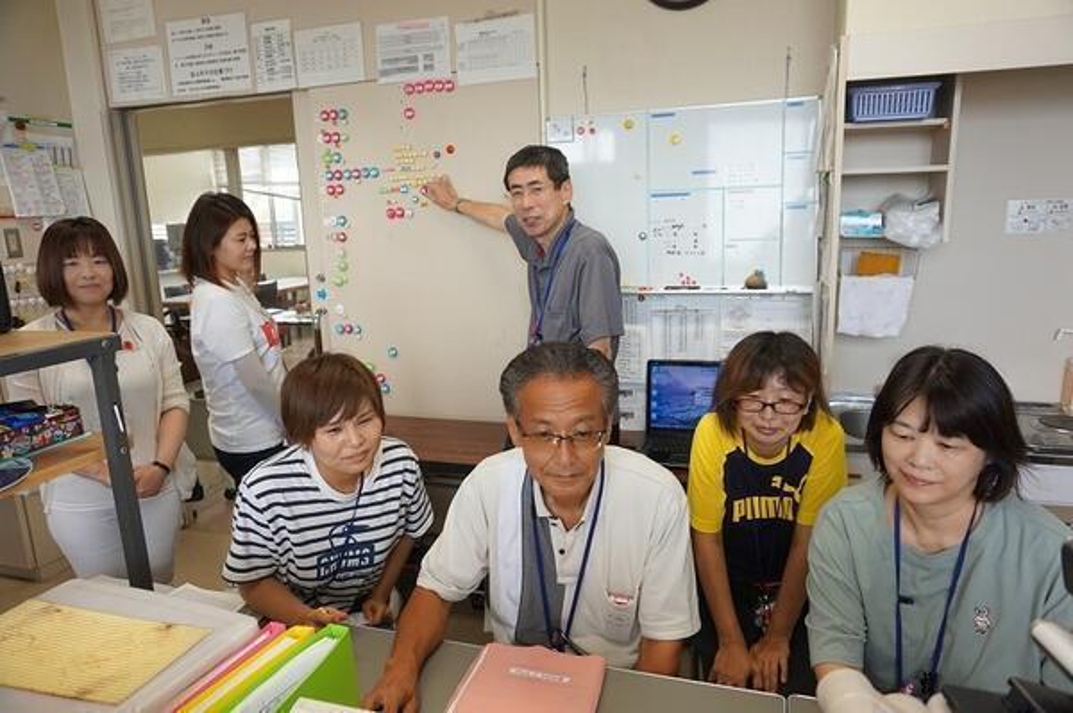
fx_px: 715
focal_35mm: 24
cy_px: 356
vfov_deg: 53.1
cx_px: 536
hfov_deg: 73.8
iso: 400
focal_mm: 16
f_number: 4
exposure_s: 1/160
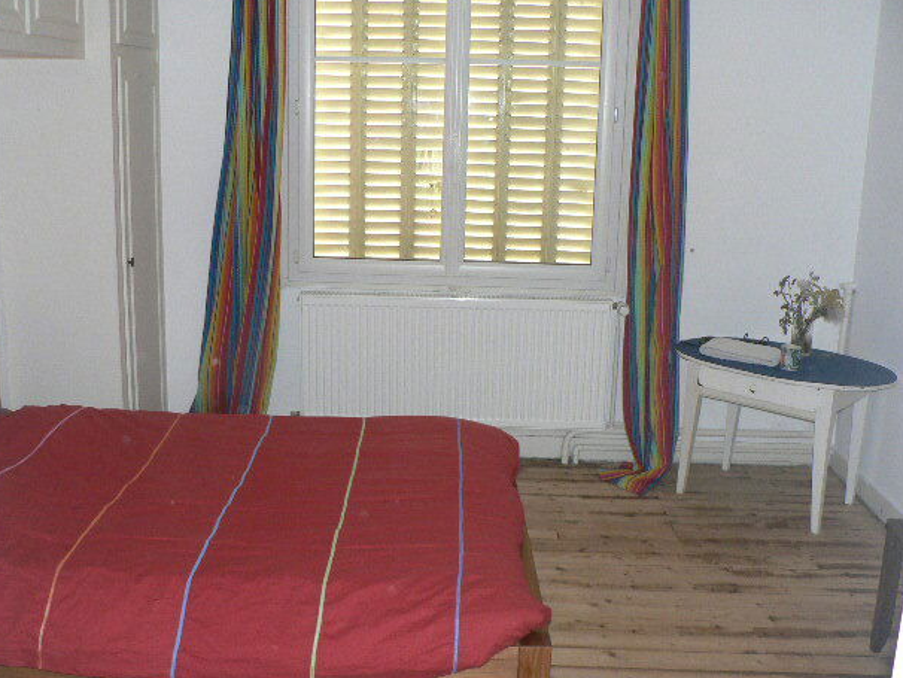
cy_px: 335
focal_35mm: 38
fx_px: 992
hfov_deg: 48.9
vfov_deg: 37.7
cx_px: 434
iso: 200
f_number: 2.8
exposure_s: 1/60
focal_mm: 6
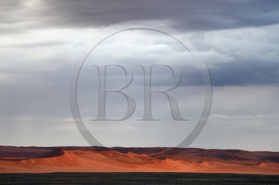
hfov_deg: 14.2
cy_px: 92
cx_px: 140
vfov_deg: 9.4
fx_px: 1123
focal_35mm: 145
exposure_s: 1/160
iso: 400
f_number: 5
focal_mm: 145
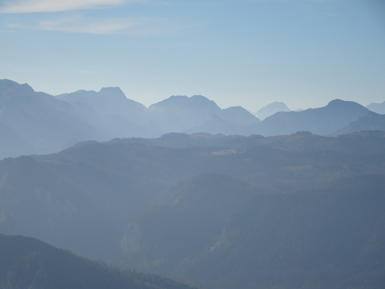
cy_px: 144
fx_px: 1813
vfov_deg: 9.1
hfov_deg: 12.1
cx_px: 192
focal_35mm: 163
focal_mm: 27.93
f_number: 5.6
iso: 80
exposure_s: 1/640
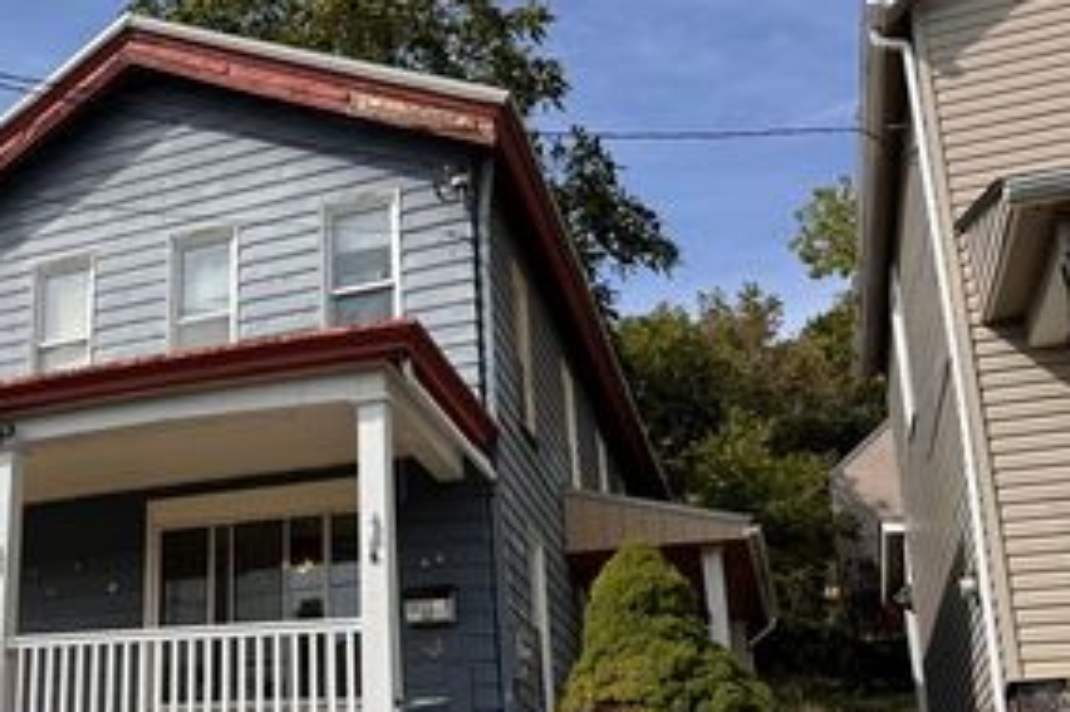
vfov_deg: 30.1
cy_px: 510
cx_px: 143
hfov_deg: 41.6
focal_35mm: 44
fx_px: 1307
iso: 80
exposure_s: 1/3802
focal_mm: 6.76
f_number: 1.78
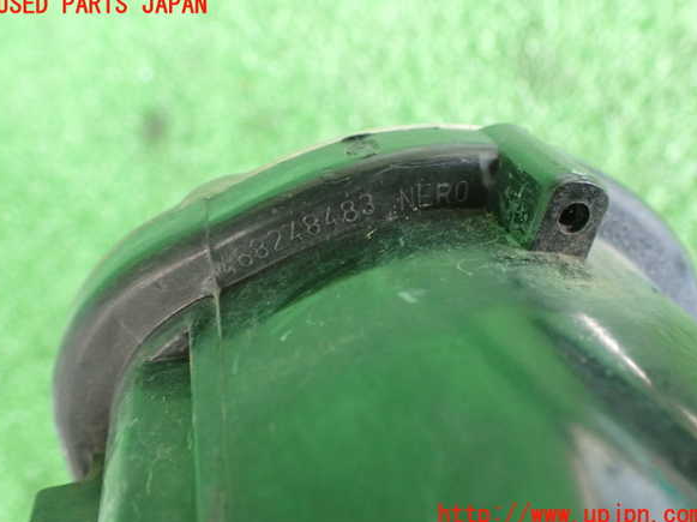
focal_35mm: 31
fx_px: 624
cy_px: 260
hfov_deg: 58.4
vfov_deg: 45.4
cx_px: 349
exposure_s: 1/50
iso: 800
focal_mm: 5.4
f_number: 2.3
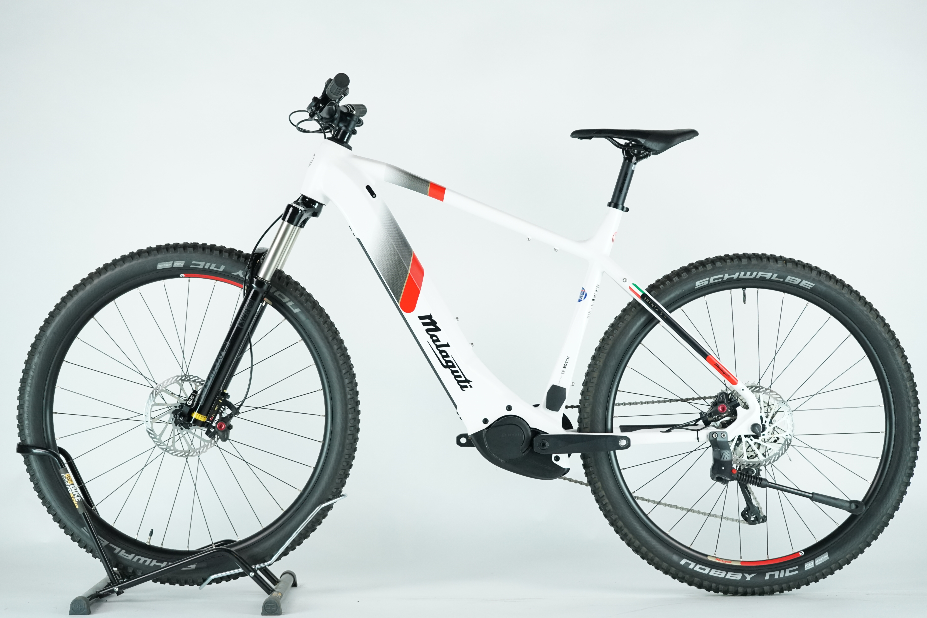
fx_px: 1725
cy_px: 309
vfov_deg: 20.3
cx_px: 464
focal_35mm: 67
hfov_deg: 30.1
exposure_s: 1/200
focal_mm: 67
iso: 2000
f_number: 5.6
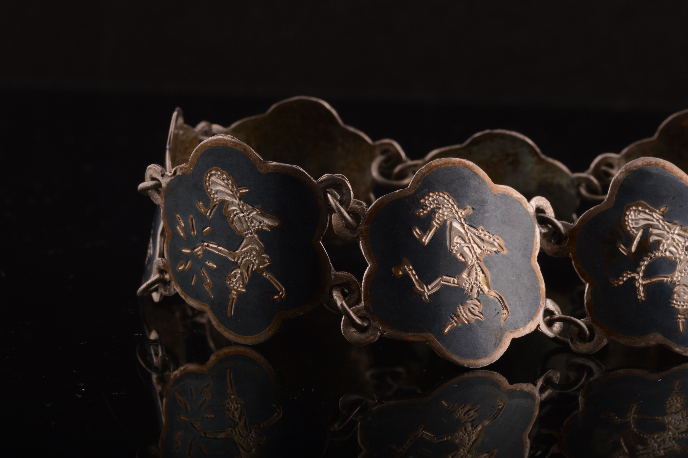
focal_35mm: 90
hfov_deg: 22.6
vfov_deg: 15.2
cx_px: 344
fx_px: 1718
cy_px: 229
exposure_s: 1/200
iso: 100
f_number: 22
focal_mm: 60
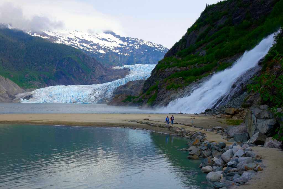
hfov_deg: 45.4
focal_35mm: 43
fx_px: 338
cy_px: 94
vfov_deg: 31.2
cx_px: 142
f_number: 4.5
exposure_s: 1/800
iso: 125
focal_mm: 15.78
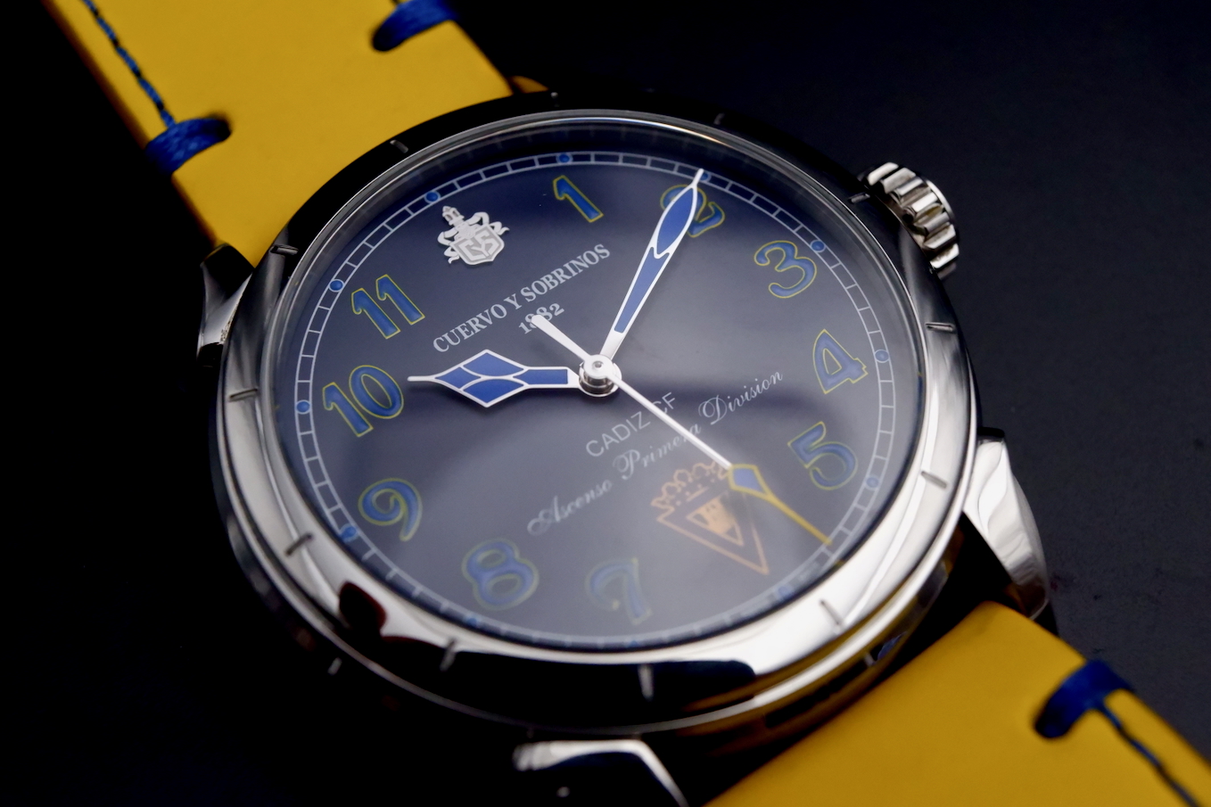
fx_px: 1581
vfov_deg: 28.6
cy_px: 404
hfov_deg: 41.9
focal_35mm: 47
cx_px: 606
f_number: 8
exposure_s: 1/4000
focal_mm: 31.5
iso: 6400
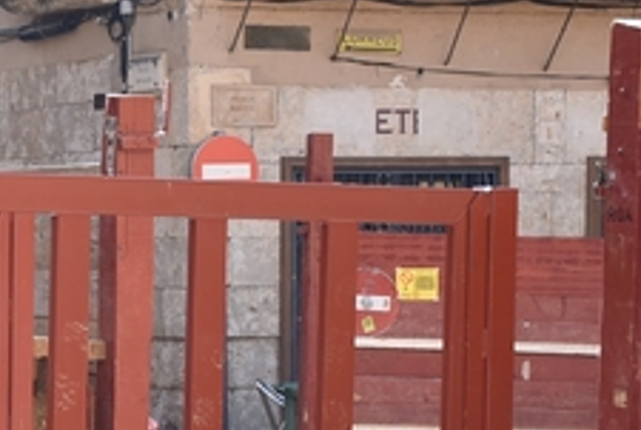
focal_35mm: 192
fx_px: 3425
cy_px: 430
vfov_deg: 7.2
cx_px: -160
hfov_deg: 10.5
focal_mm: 32
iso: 100
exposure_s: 1/250
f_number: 4
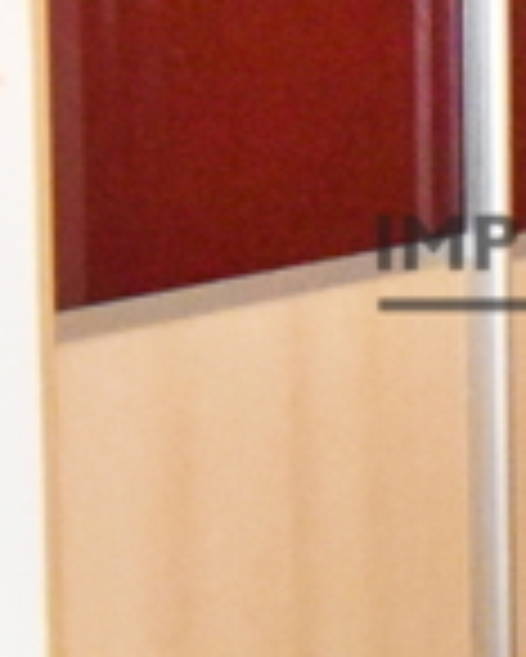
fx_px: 2255
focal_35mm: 116
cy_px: 36
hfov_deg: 12.4
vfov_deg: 16.3
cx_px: 877
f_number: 4.5
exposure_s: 1/60
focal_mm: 10
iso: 3200
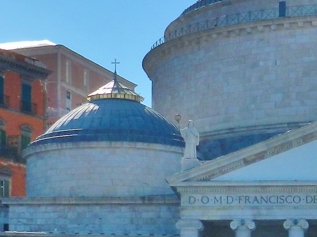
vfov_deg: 8.6
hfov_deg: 11.4
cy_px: 260
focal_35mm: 171
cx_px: 338
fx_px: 1565
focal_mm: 8.1
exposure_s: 1/800
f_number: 5
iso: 160
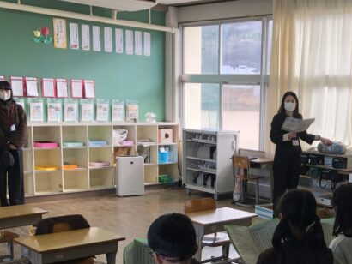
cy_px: 209
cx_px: 282
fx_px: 570
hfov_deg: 33.3
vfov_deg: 25.7
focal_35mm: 56
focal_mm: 3.99
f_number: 1.8
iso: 40
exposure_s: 1/120
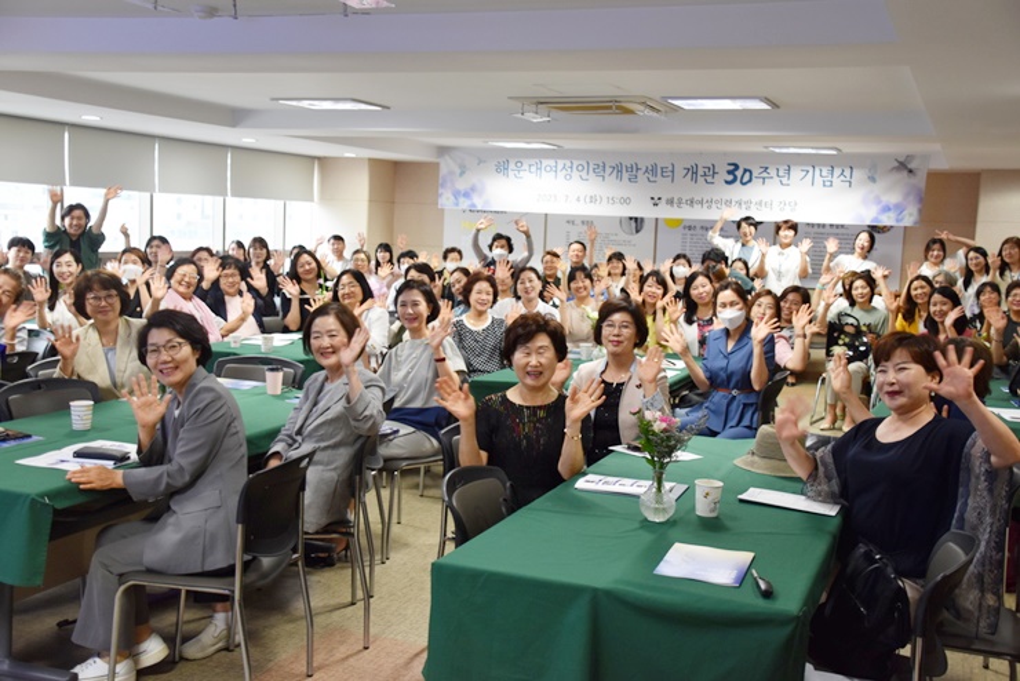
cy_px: 340
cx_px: 510
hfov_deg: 46.4
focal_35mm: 42
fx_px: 1190
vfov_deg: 31.9
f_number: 4
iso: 500
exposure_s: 1/60
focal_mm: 28
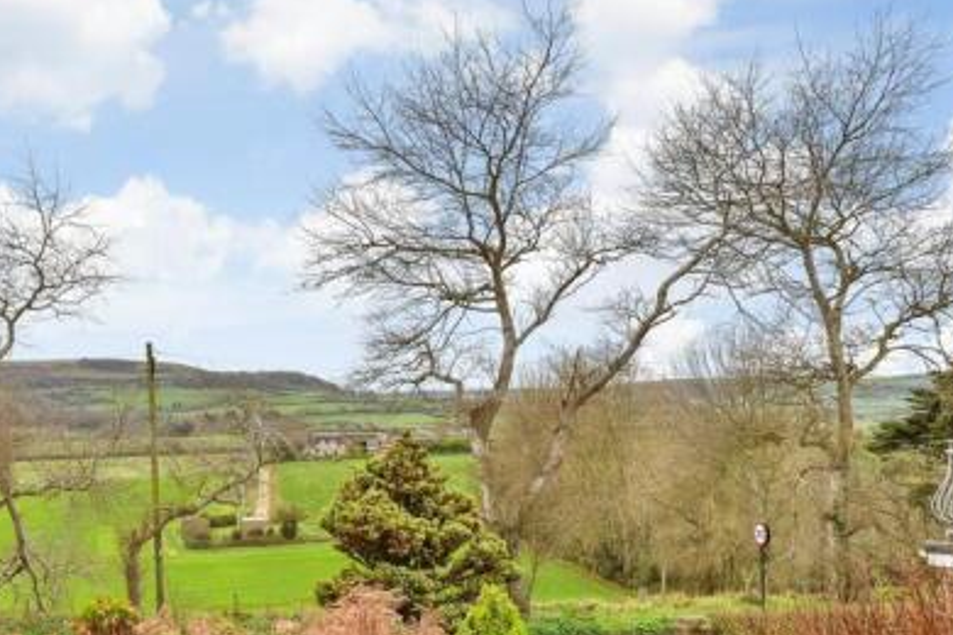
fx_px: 1244
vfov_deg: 28.4
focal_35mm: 47
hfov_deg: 41.3
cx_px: 304
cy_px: 448
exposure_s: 1/40
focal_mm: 19
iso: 160
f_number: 8
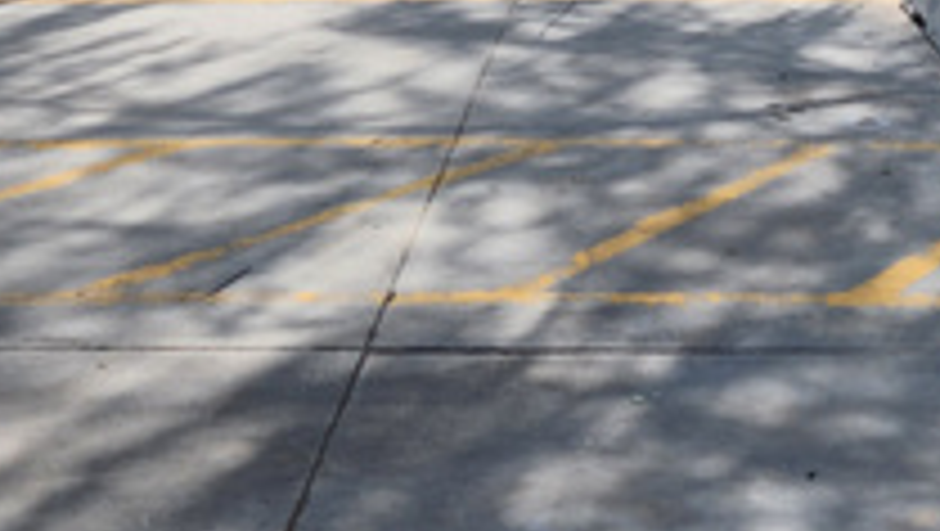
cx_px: 792
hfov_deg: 22.7
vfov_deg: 12.0
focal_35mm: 92
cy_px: -472
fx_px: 2295
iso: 12
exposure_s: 1/1232
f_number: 1.8
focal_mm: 6.4
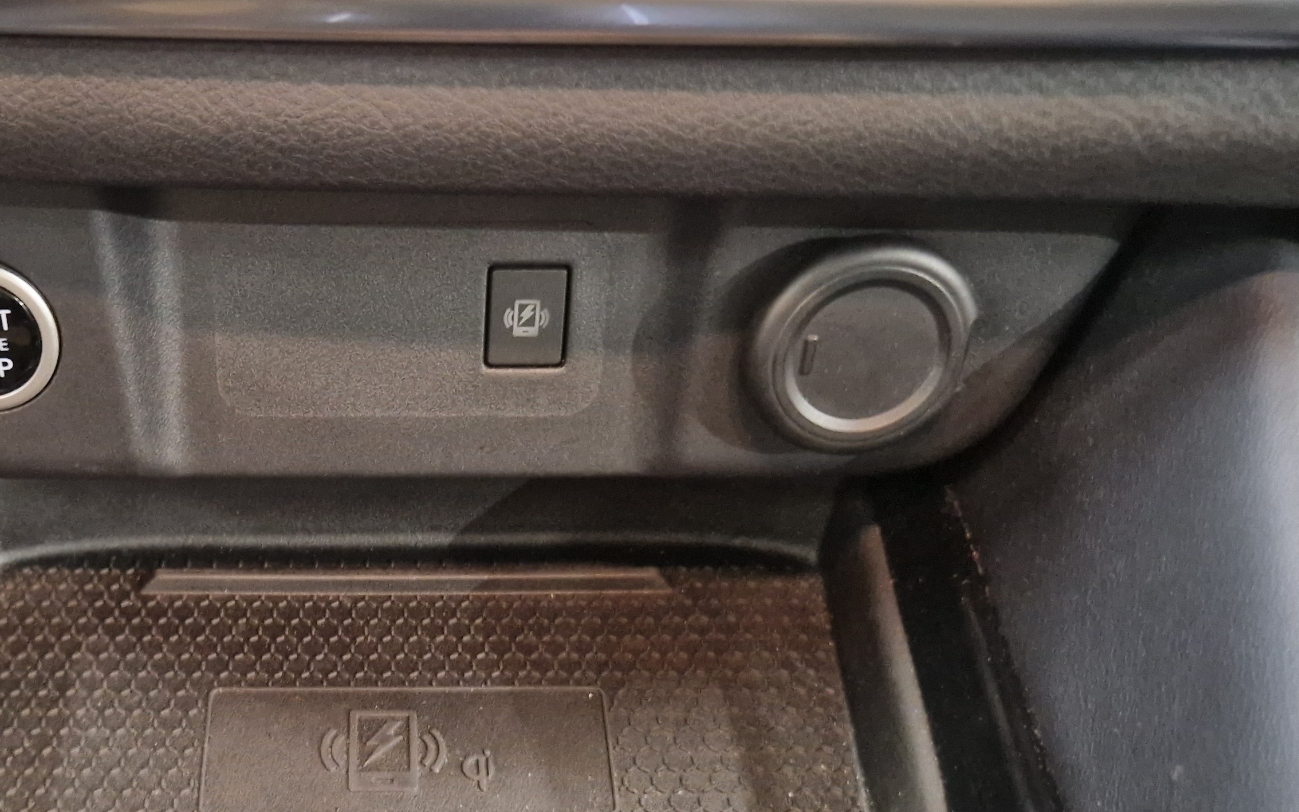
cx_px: 353
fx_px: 1522
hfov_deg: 44.9
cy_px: 635
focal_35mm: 43
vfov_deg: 29.3
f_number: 1.8
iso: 800
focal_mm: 5.4
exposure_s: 1/24
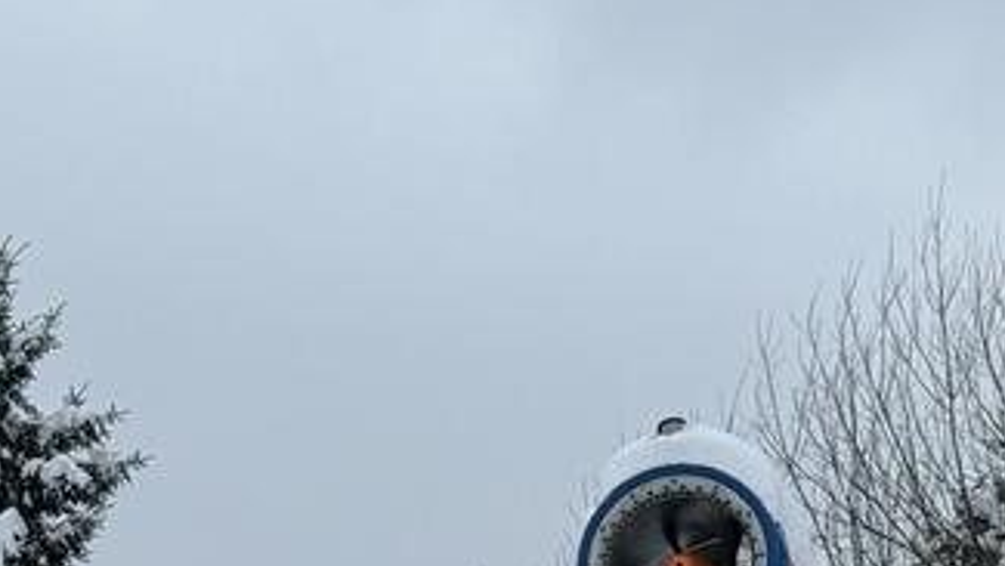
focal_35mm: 225
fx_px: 5997
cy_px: 1216
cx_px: 922
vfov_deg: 5.3
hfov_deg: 9.5
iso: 64
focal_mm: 6.76
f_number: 1.78
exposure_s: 1/2179
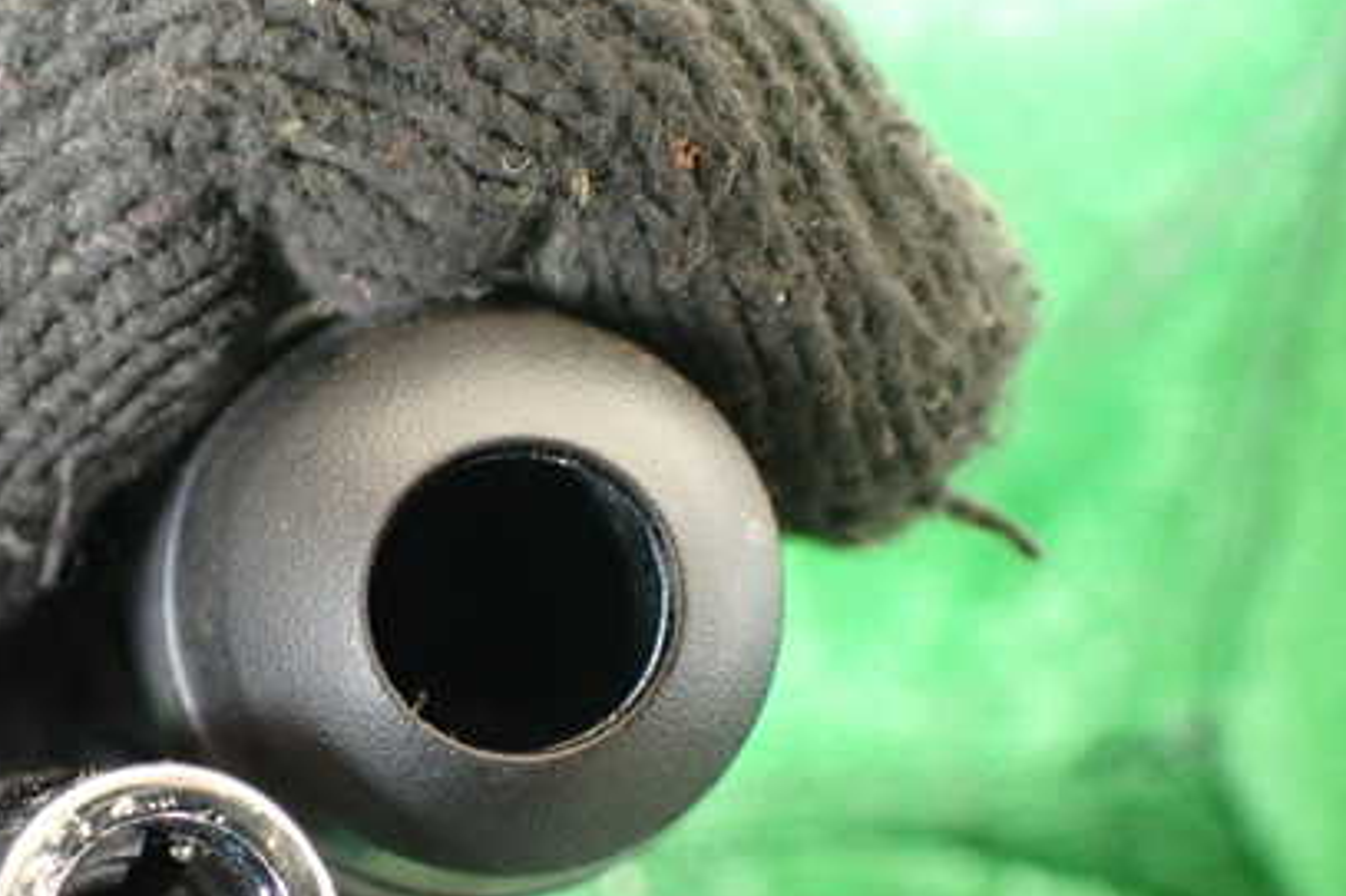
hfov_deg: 41.6
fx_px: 1719
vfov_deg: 28.9
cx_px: 357
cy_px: 648
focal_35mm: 46
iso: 800
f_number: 2.3
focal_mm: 5.4
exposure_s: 1/60
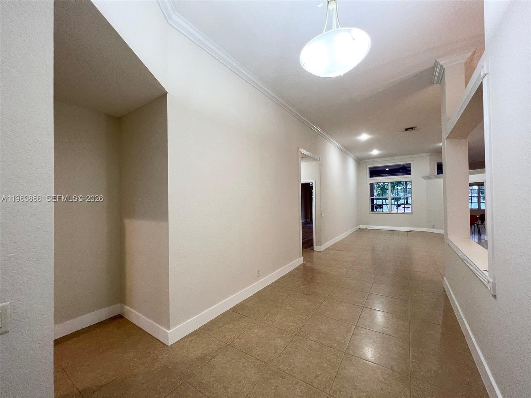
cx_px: 266
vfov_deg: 89.9
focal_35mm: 13
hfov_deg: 106.2
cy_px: 199
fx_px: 199
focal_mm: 1.57
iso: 250
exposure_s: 1/60
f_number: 1.8
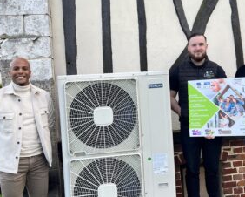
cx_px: 153
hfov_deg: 49.8
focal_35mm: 36
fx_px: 261
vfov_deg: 41.2
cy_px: 93
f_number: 1.5
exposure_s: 1/775
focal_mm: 5.7
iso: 50
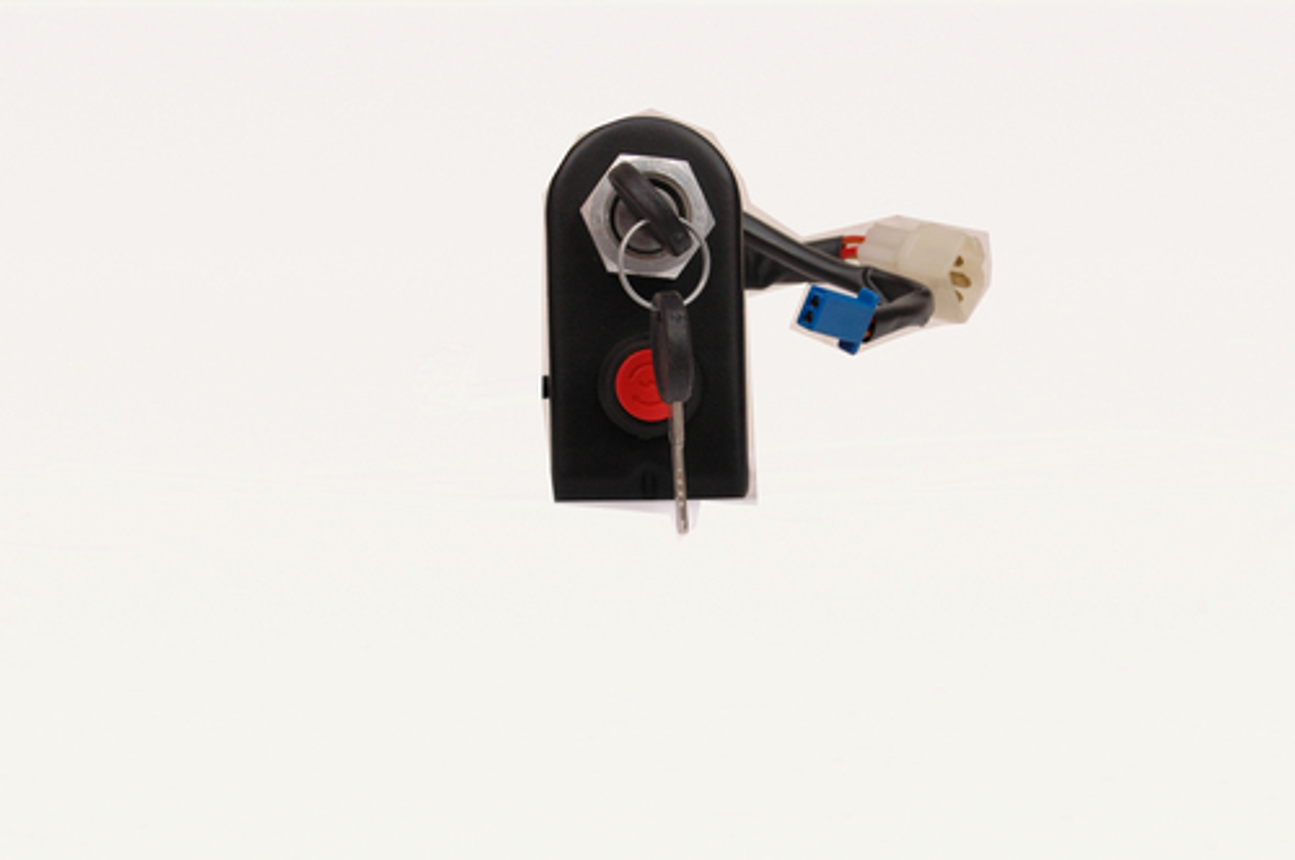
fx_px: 2964
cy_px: 430
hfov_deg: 24.6
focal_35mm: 82
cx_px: 648
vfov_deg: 16.5
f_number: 10
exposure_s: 1/125
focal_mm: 55
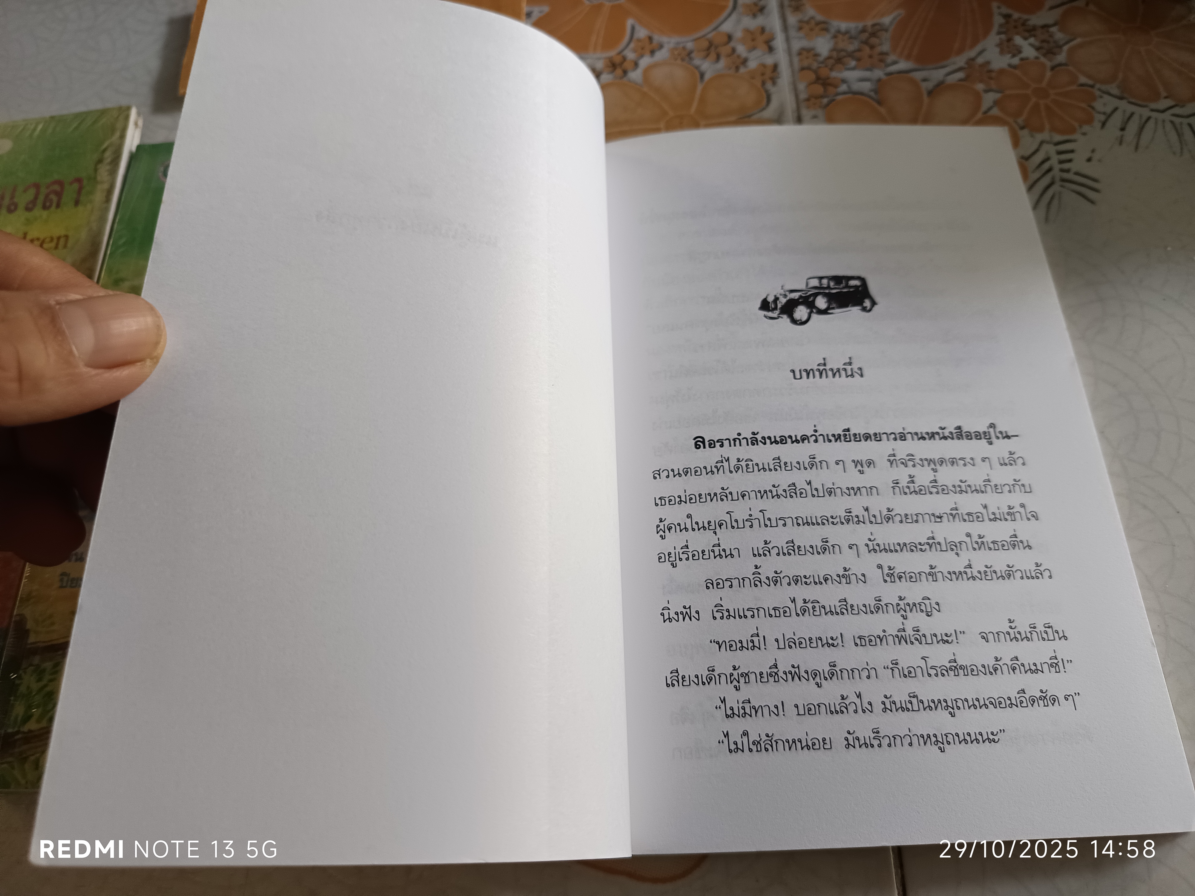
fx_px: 829
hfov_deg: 71.6
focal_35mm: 24
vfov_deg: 56.8
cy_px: 448
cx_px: 598
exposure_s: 1/50
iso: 370
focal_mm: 5.31
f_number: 1.7
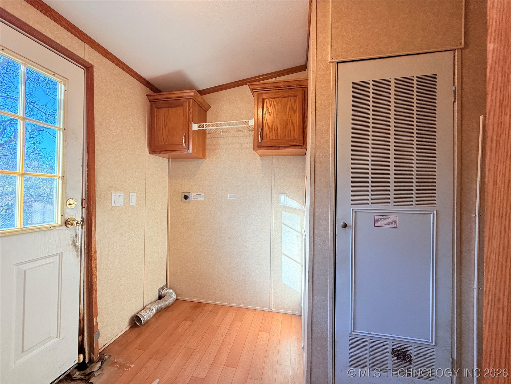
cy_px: 192
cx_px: 256
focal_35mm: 14
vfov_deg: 85.7
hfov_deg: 102.1
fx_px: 207
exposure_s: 1/120
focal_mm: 2.22
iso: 160
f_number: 2.2
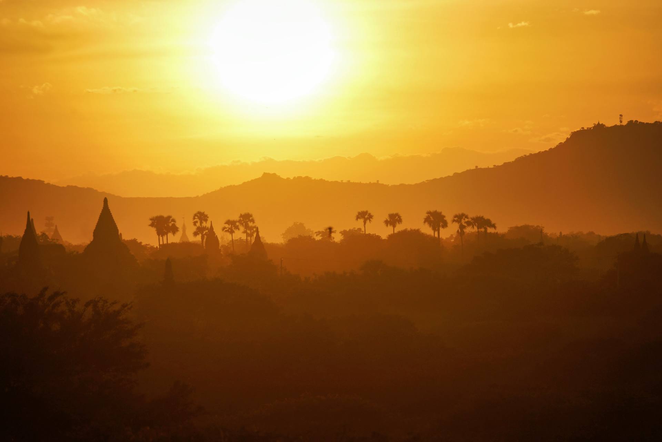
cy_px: 221
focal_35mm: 300
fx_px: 5516
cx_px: 331
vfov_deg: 4.6
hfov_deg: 6.9
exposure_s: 1/800
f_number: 9
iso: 100
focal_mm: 300
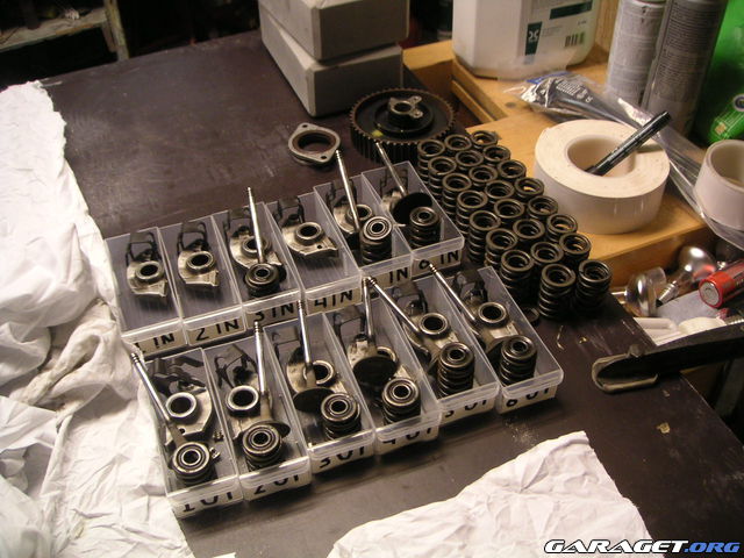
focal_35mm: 37
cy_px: 279
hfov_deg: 50.1
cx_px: 372
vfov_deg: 38.7
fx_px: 795
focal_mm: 5.7
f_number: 2.8
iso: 100
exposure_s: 1/20
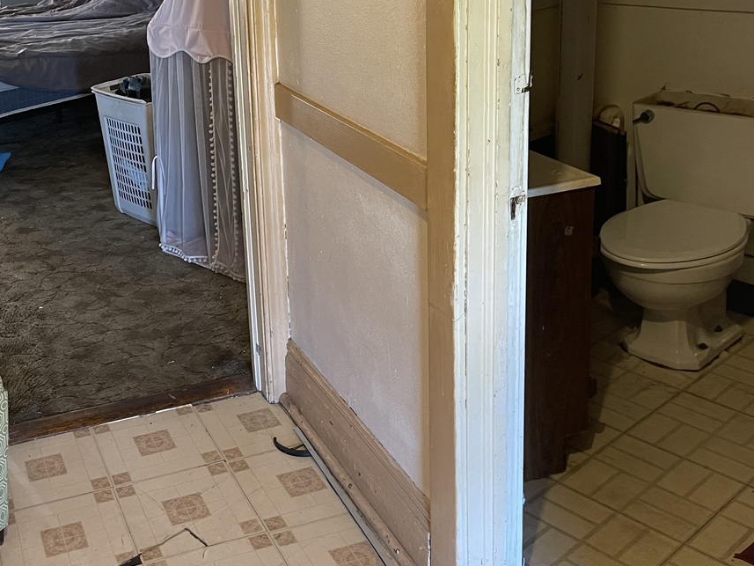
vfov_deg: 33.4
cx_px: 184
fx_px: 915
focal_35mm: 42
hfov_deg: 43.3
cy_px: 119
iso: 320
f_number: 1.6
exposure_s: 1/60
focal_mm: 5.1
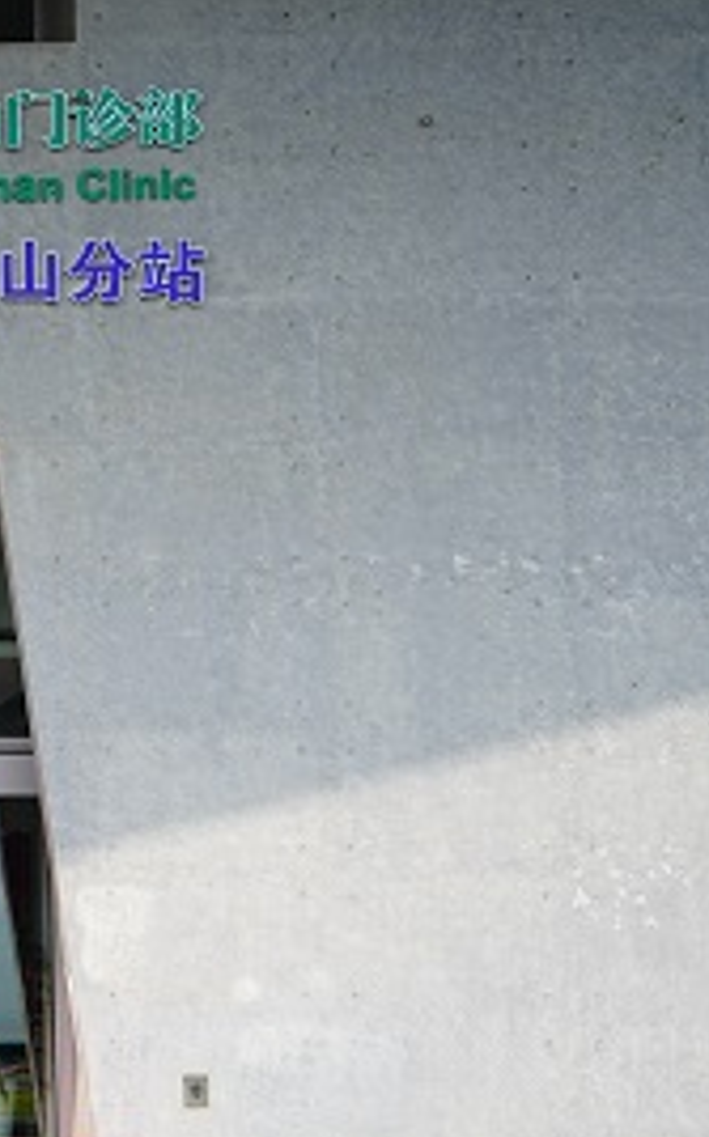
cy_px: 658
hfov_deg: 12.5
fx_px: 2974
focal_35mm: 96
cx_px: -552
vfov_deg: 21.6
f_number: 5
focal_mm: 42
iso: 100
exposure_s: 1/400
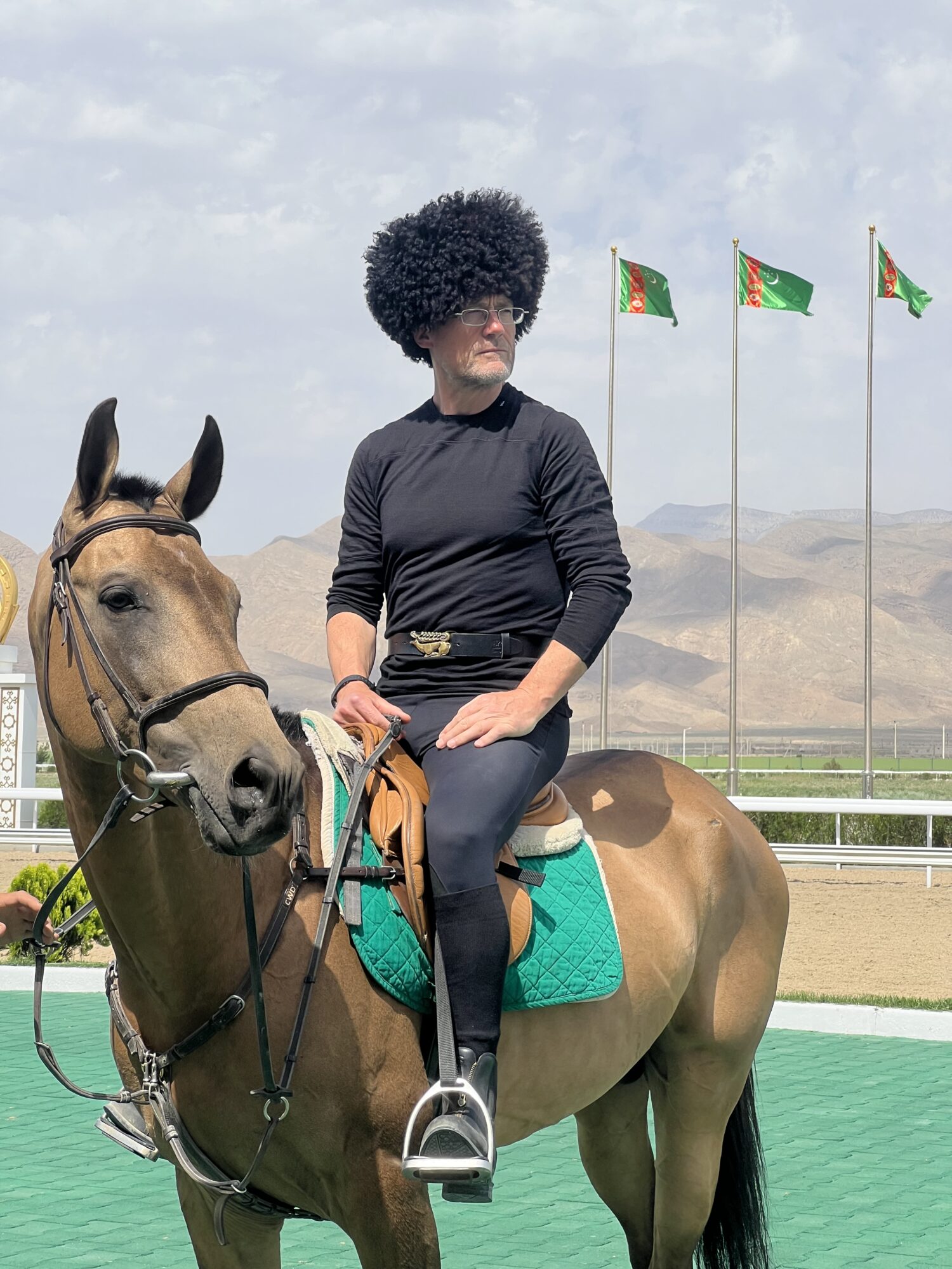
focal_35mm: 77
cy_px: 634
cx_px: 476
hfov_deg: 19.1
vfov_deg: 25.3
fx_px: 2824
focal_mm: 9
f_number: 2.8
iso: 32
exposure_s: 1/779
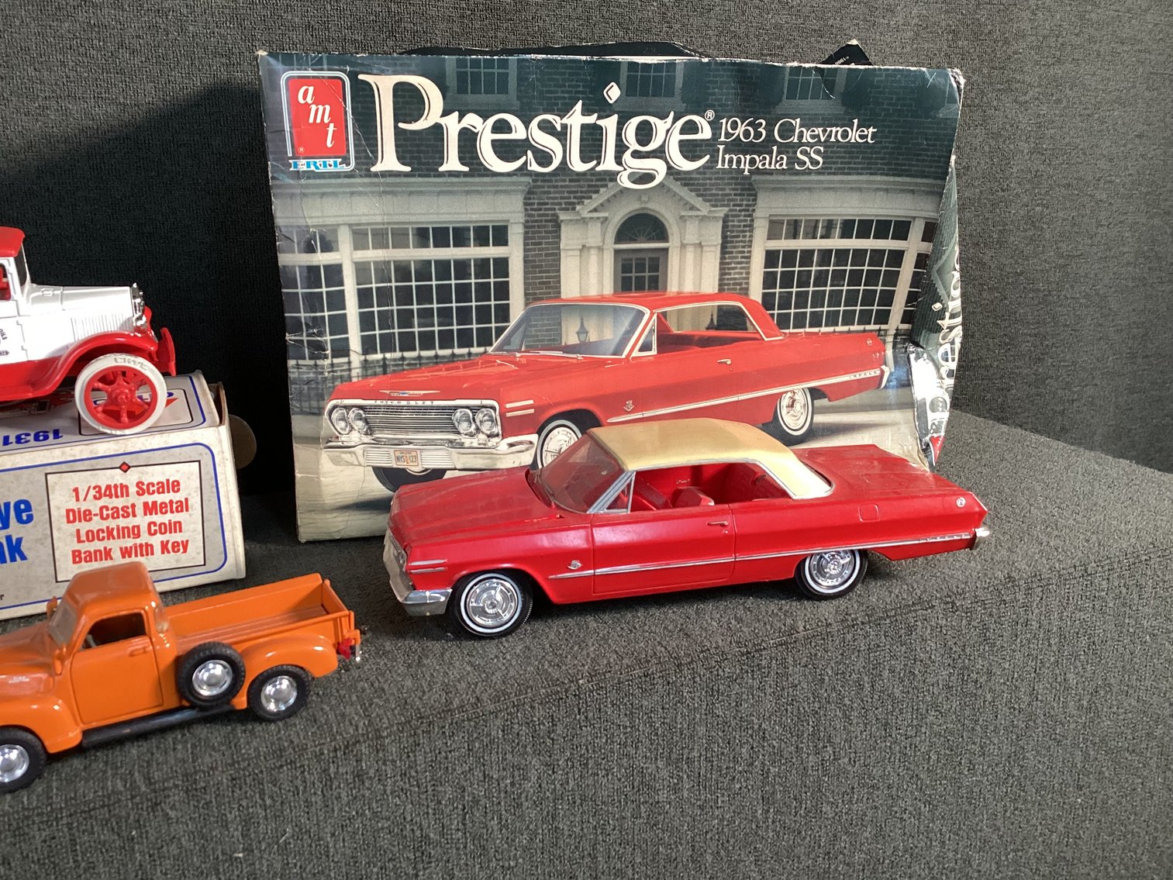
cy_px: 440
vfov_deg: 45.4
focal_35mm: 31
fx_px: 1051
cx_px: 586
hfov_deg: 58.3
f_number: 2.4
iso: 160
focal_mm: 3.3
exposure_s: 1/60
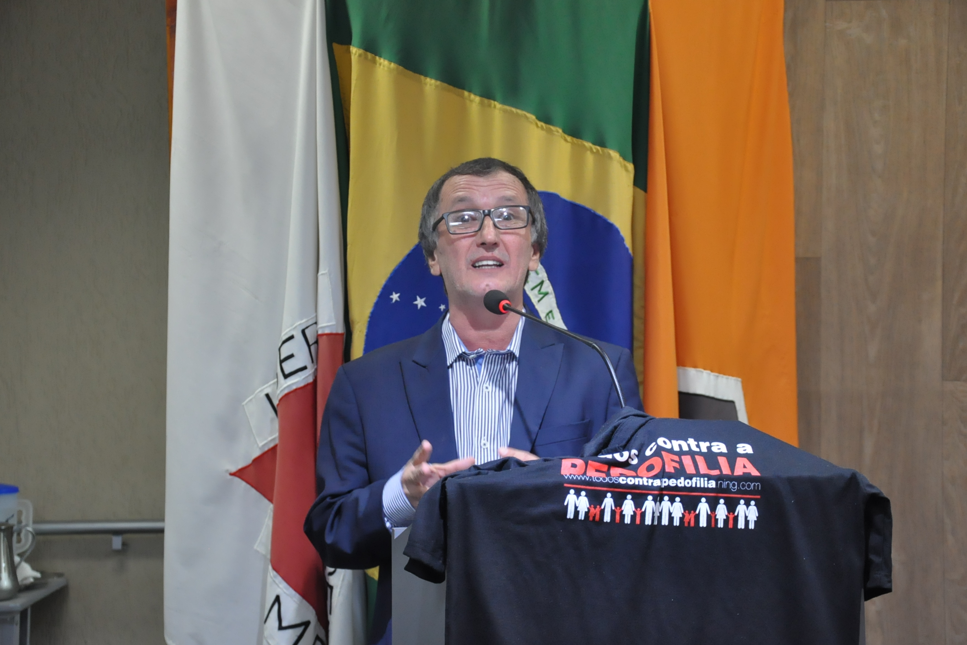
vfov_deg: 17.9
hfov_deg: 26.6
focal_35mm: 76
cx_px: 489
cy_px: 322
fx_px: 2041
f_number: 5
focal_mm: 50
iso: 2000
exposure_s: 1/100
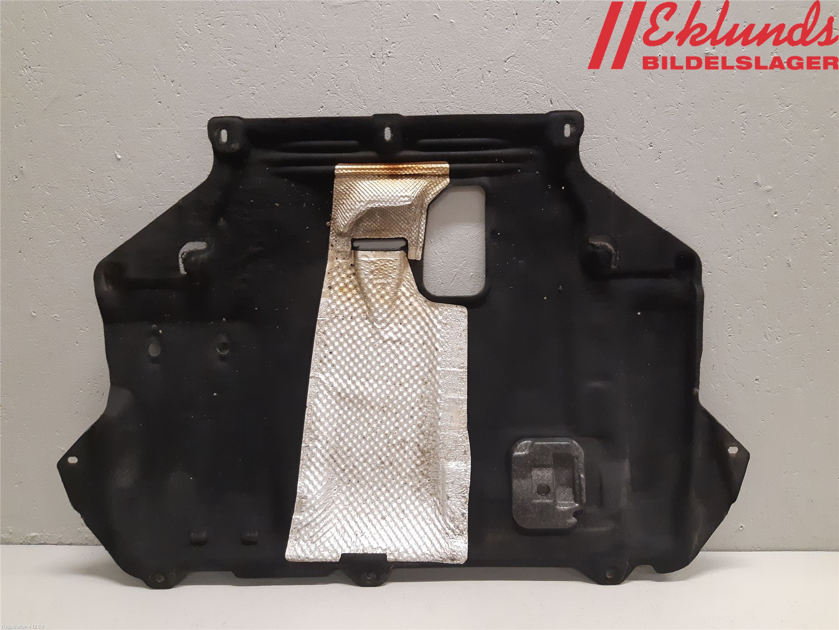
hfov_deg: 67.3
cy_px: 315
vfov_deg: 53.1
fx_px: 630
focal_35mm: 26
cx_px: 420
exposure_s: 1/50
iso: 200
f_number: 1.7
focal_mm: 3.93
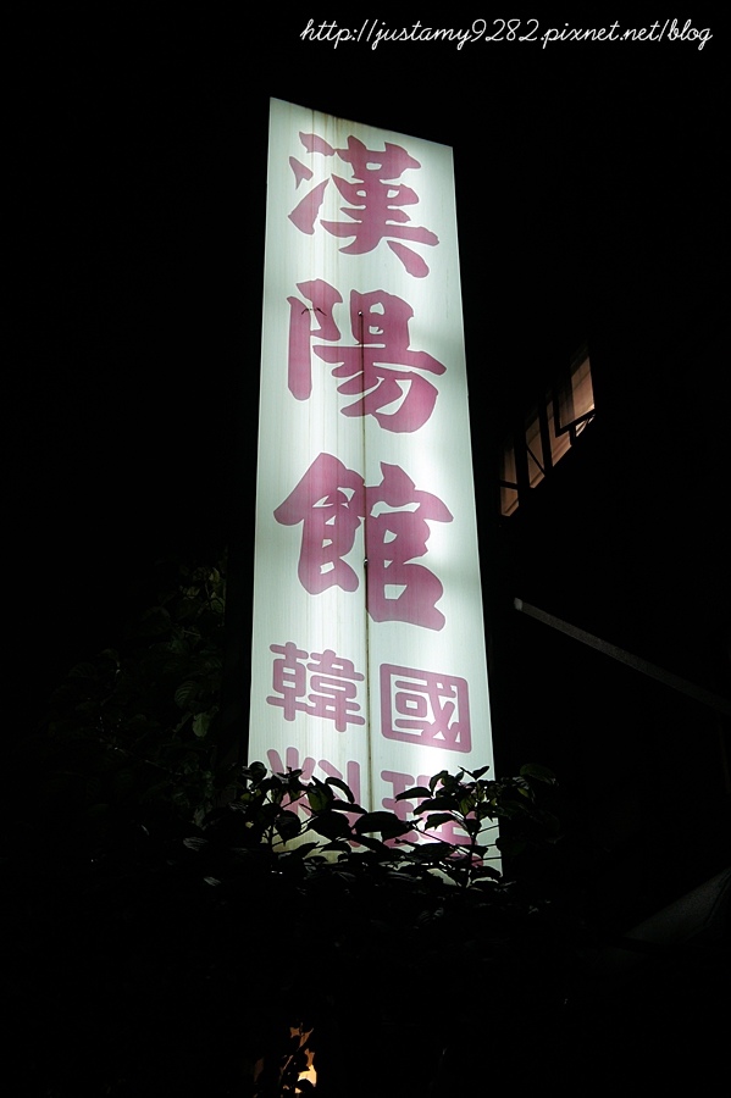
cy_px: 549
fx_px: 1464
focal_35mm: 48
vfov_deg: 41.1
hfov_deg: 28.0
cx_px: 366
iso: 320
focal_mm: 32
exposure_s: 1/50
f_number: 5
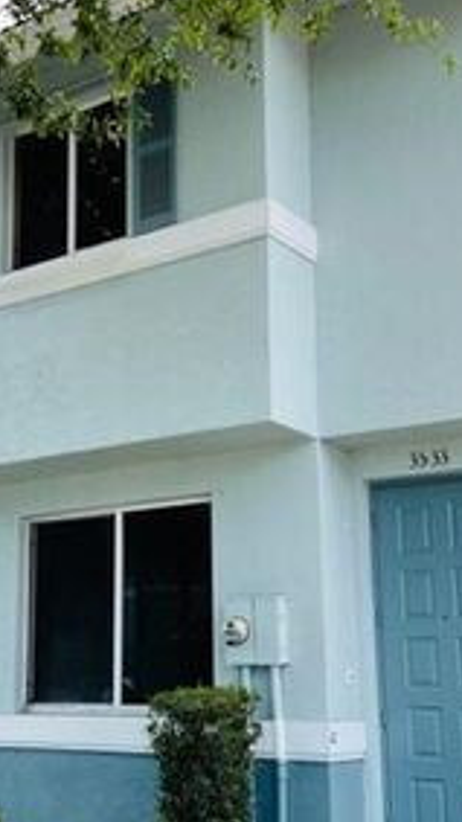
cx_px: 160
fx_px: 1090
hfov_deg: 23.8
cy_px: 463
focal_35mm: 50
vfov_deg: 41.3
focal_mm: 4.2
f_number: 1.6
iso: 32
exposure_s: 1/801
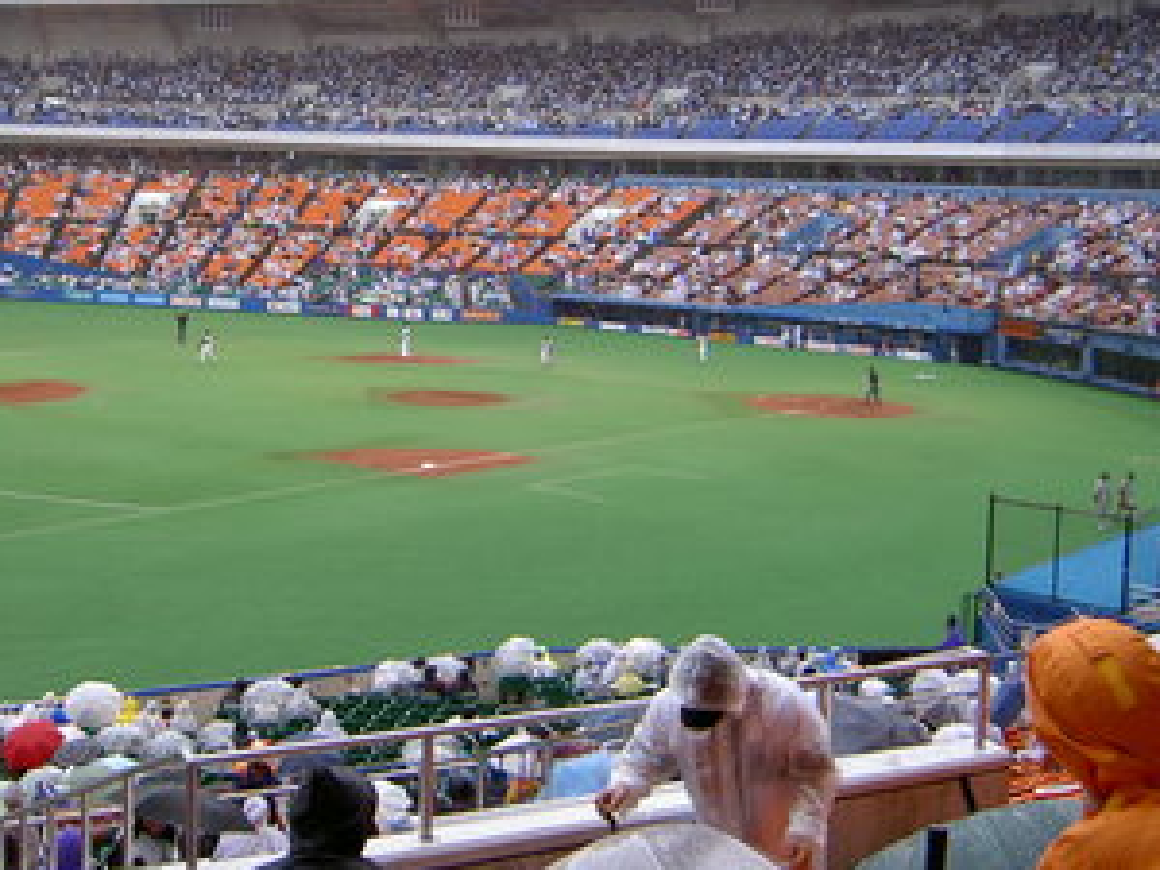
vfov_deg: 28.4
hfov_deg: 37.5
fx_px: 1709
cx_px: 545
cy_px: 298
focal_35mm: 51
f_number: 2.8
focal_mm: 5.6
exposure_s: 1/80
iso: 50
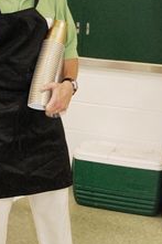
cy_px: 99
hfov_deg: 15.5
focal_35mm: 87
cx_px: 24
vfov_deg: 23.4
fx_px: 588
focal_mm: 32
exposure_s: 1/60
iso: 1600
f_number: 5
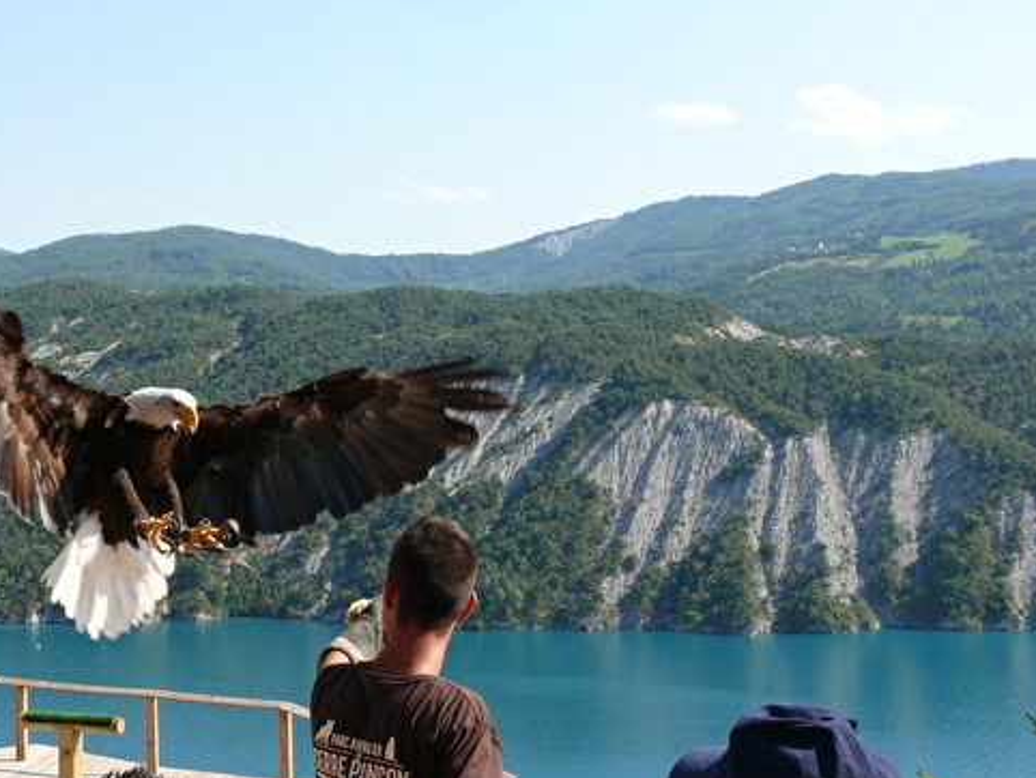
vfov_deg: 22.6
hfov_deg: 29.7
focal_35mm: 65
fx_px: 1946
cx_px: 385
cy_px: 486
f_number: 5.6
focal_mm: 10.2
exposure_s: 1/250
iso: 100
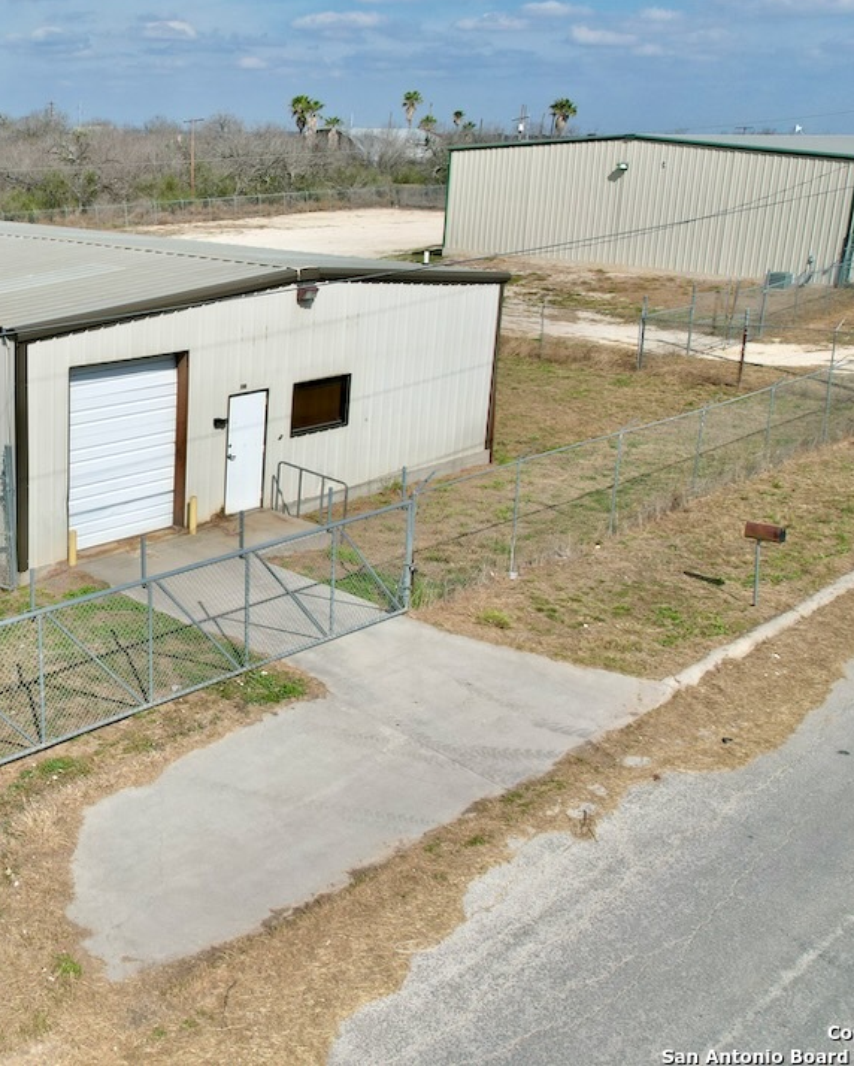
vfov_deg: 48.8
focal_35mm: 37
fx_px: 1168
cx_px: 30
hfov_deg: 36.7
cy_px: 431
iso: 100
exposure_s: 1/3200
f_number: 2.8
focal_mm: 8.38
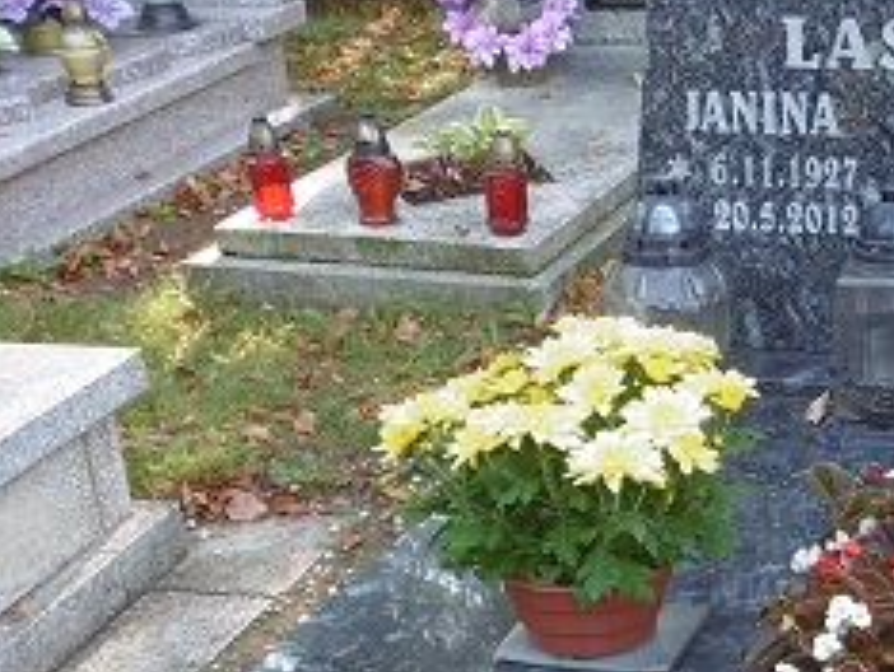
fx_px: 2120
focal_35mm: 82
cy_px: 725
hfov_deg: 23.4
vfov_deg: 17.5
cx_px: 726
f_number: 3.1
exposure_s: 1/80
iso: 100
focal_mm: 4.3
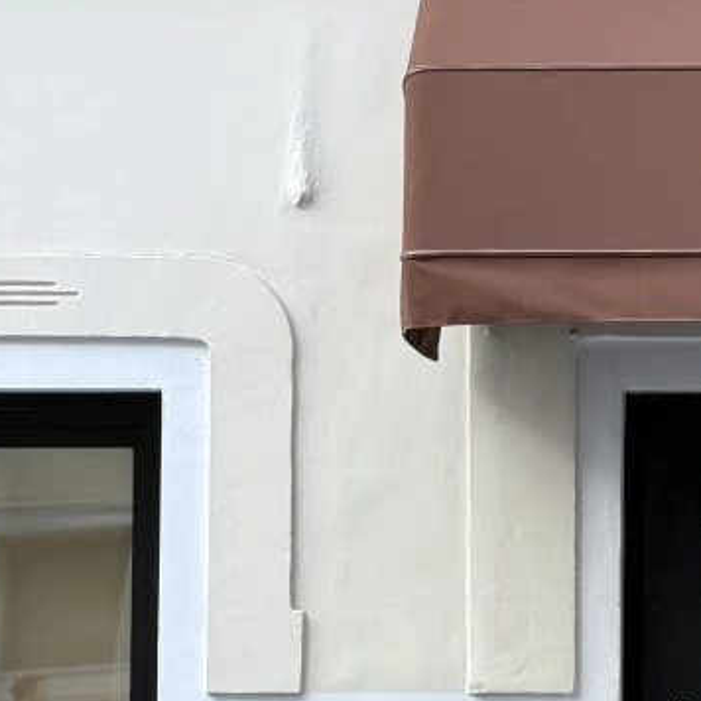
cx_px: 797
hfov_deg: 12.0
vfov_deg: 12.2
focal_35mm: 143
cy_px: 532
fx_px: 3276
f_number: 1.78
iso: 80
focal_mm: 6.76
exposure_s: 1/351
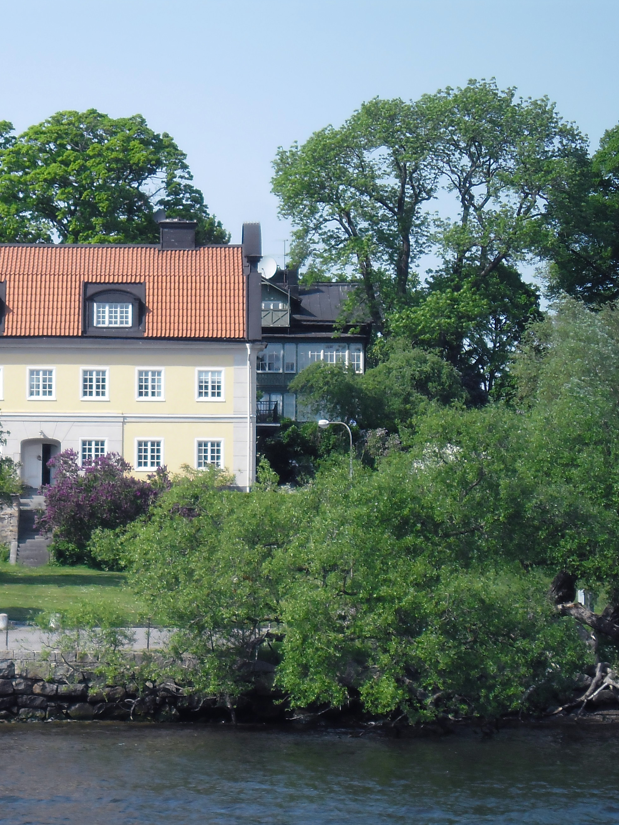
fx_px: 2694
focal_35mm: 113
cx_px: 81
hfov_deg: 13.0
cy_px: 471
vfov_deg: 17.4
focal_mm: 13.2
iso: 80
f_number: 3.9
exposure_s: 1/430
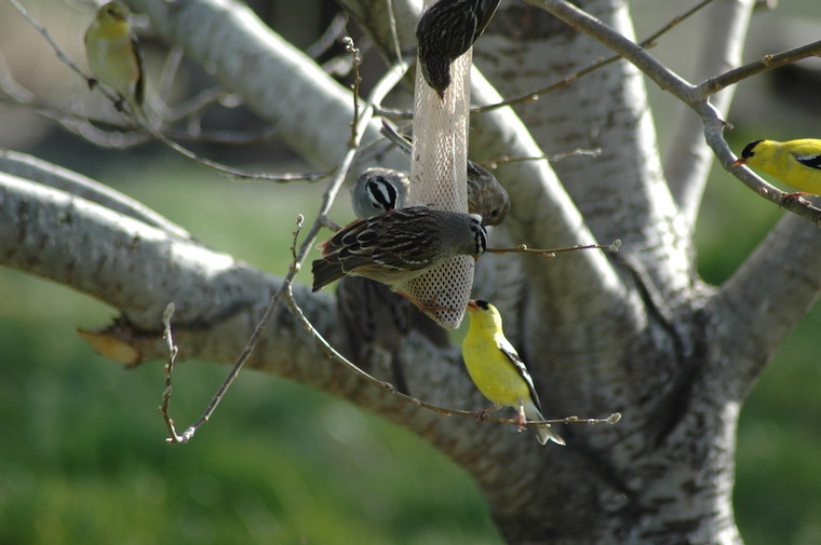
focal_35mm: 375
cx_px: 410
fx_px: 8543
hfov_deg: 5.5
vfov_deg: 3.7
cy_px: 272
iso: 200
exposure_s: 1/400
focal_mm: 250
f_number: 5.3
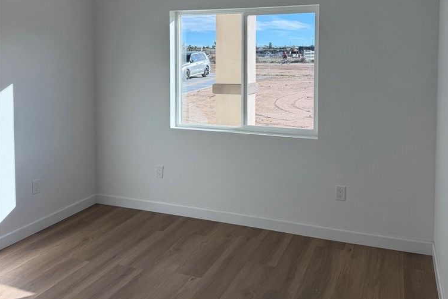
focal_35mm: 34
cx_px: 226
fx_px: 423
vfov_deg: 38.0
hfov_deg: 55.8
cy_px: 78
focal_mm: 6.76
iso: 80
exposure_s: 1/1553
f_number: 1.78
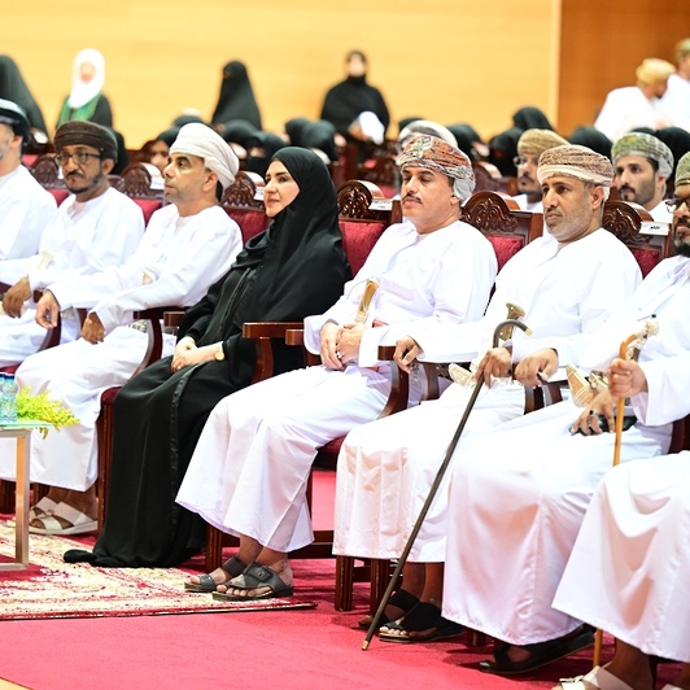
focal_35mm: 179
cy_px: 345
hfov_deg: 9.8
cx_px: 274
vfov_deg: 9.8
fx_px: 4037
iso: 2000
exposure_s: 1/125
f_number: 2.8
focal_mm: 140
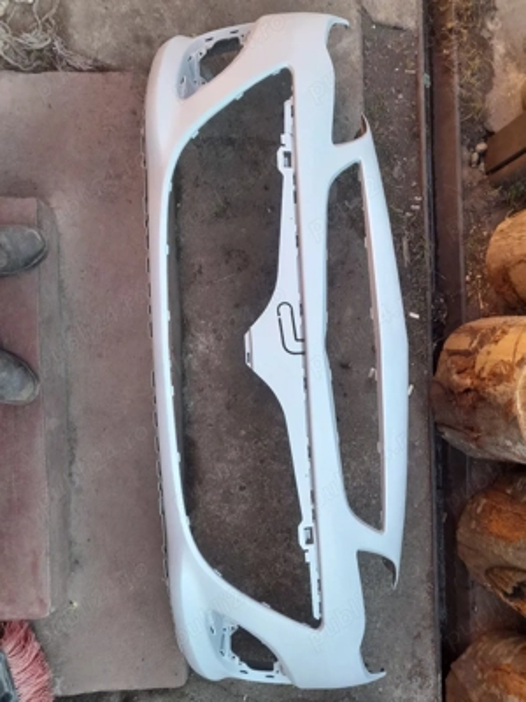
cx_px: 263
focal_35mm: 27
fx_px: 547
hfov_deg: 51.4
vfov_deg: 65.3
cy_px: 351
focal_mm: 4
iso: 40
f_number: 1.8
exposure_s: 1/50
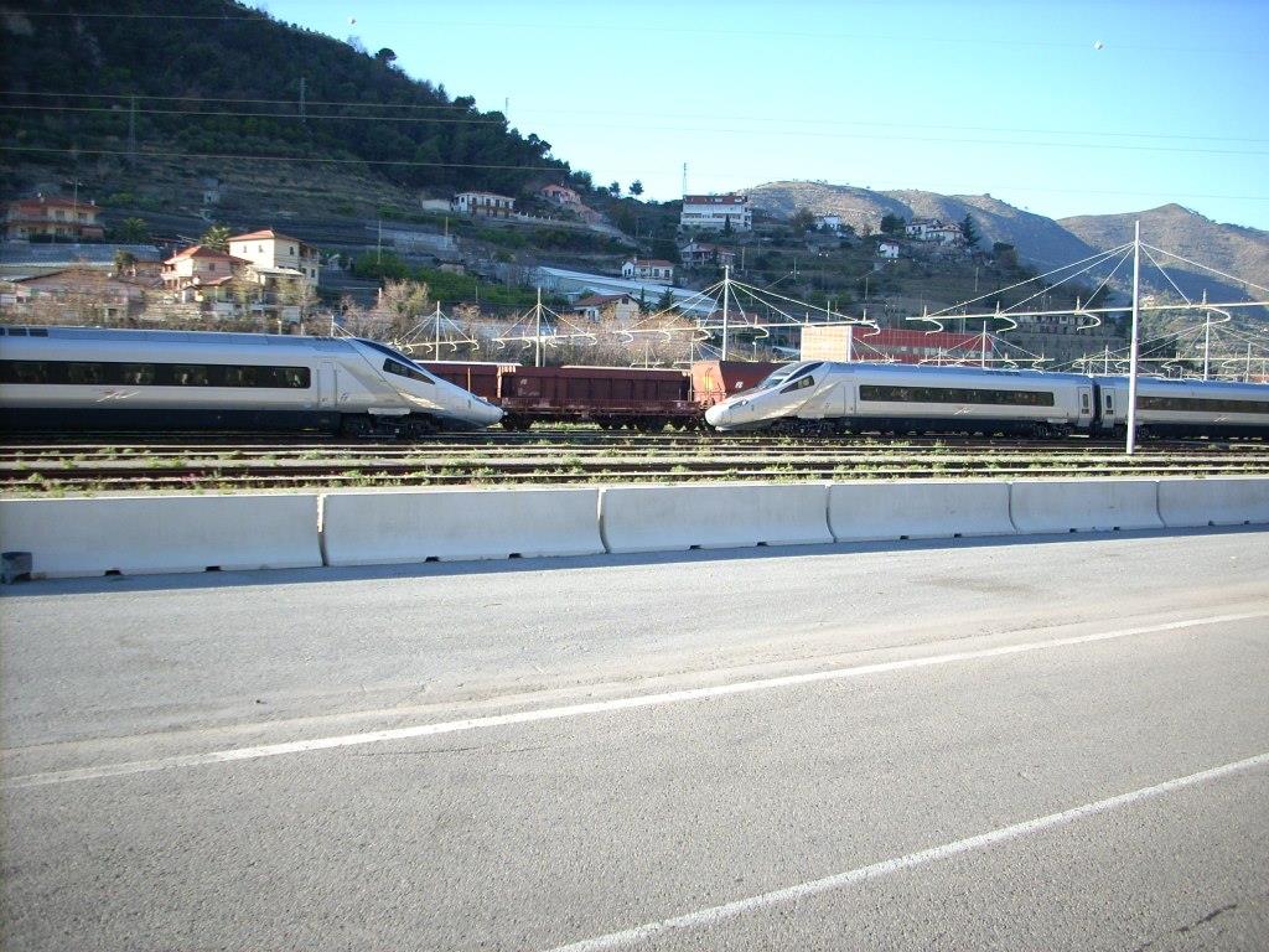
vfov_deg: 38.7
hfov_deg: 50.1
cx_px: 634
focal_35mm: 37
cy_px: 476
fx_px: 1356
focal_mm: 6.2
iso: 64
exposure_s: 1/239
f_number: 2.8
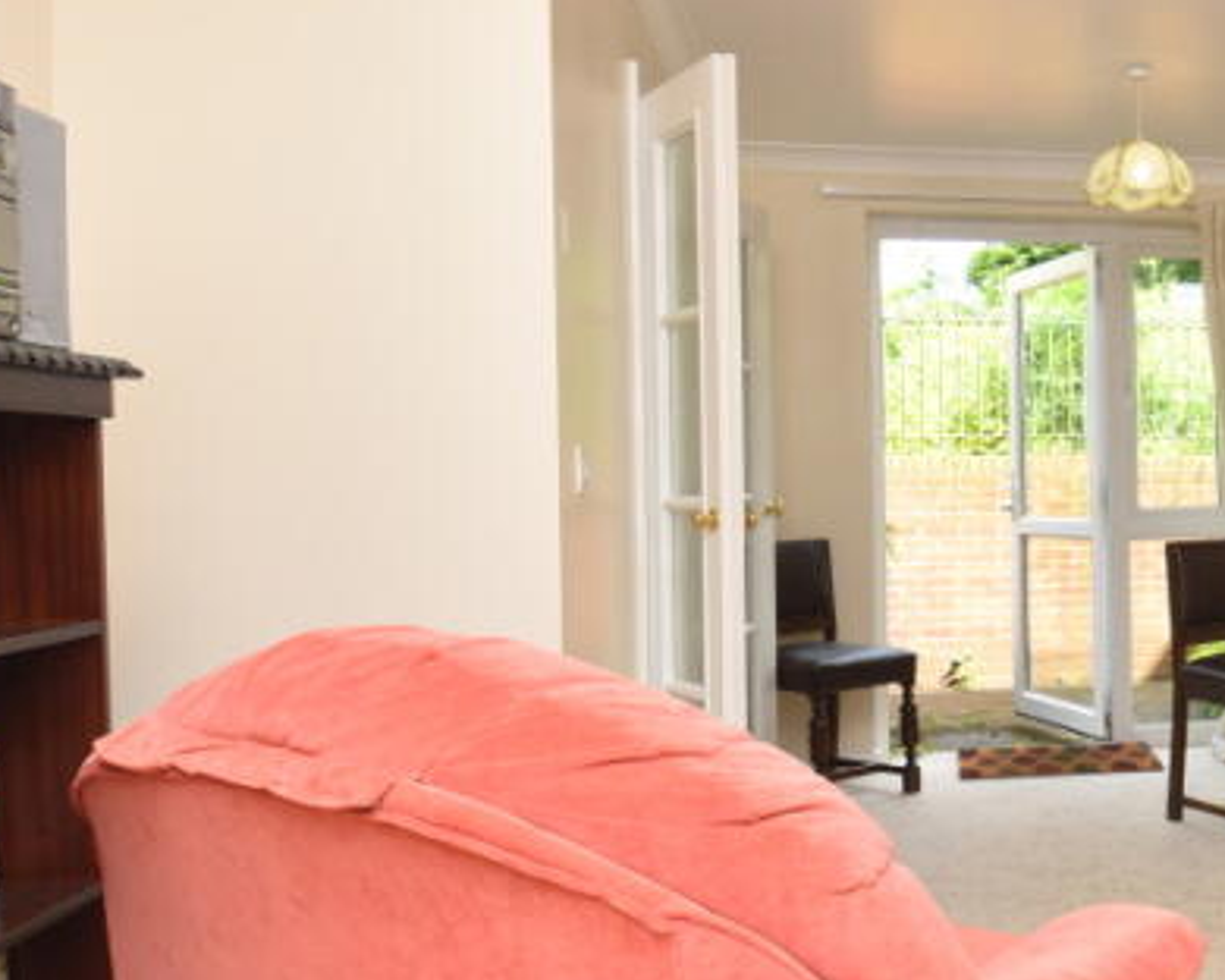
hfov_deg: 43.6
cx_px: 1162
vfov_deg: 40.1
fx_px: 1341
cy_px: 482
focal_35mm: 37
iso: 360
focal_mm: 10
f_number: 5
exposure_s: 1/200
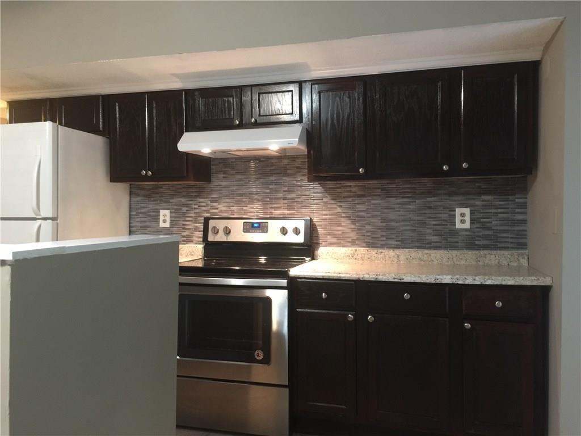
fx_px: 487
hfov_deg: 61.7
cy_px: 218
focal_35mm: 29
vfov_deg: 48.2
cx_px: 290
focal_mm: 4.15
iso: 100
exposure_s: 1/10
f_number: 2.2
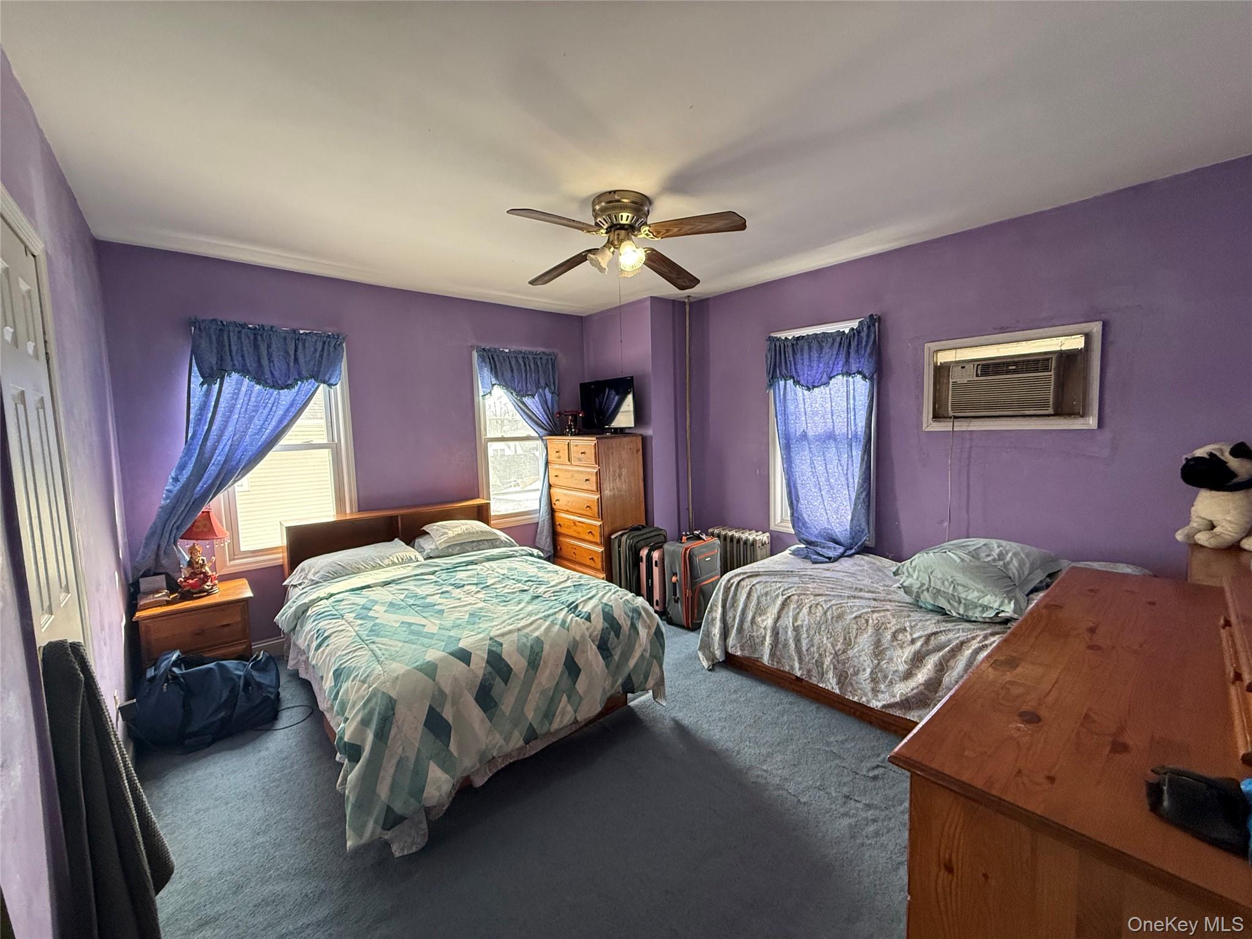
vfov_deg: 85.7
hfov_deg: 102.1
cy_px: 470
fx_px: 506
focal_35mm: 14
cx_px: 626
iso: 320
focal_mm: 2.22
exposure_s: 1/99
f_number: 2.2
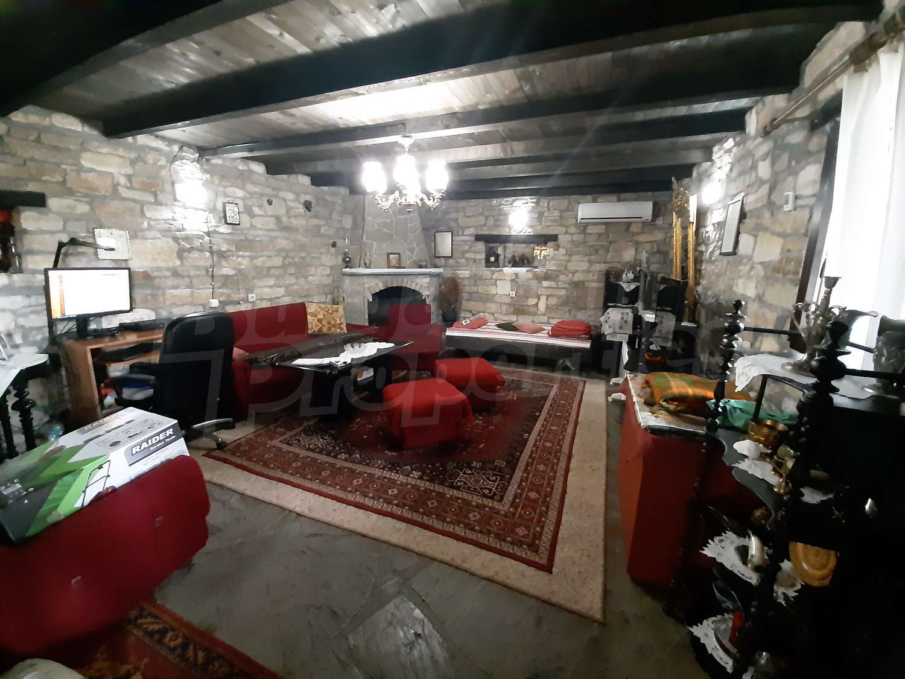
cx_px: 452
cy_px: 340
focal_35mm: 13
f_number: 2.2
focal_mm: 1.42
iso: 800
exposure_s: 1/20
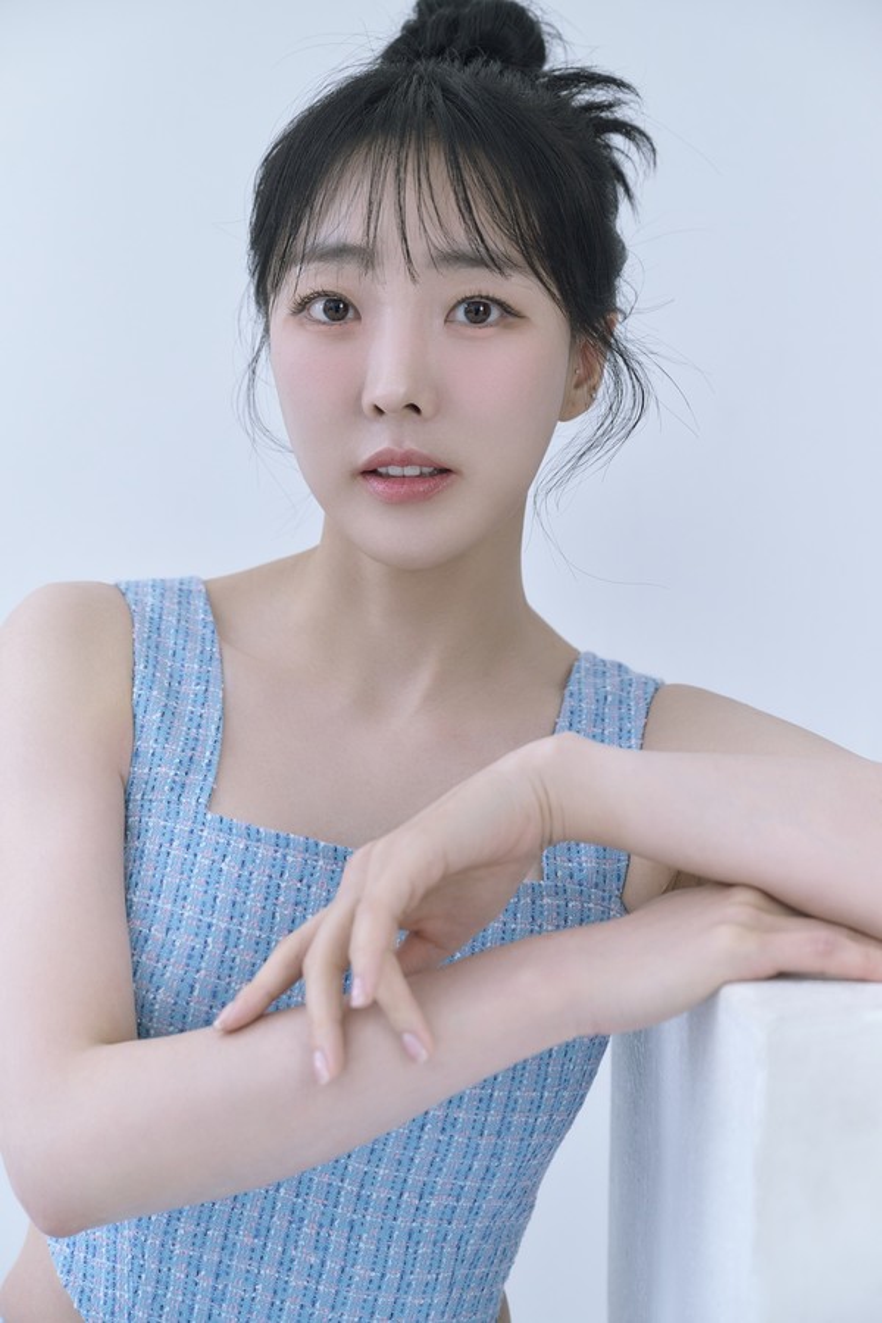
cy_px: 662
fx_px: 2572
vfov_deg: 28.8
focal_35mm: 70
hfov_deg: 19.5
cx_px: 441
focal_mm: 70
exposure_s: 1/100
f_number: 4
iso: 400
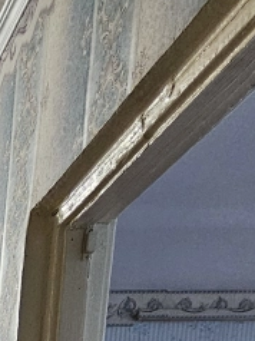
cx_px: -265
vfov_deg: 19.0
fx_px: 581
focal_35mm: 59
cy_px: 686
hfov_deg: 17.3
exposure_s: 1/33
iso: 400
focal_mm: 2.2
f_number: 2.2
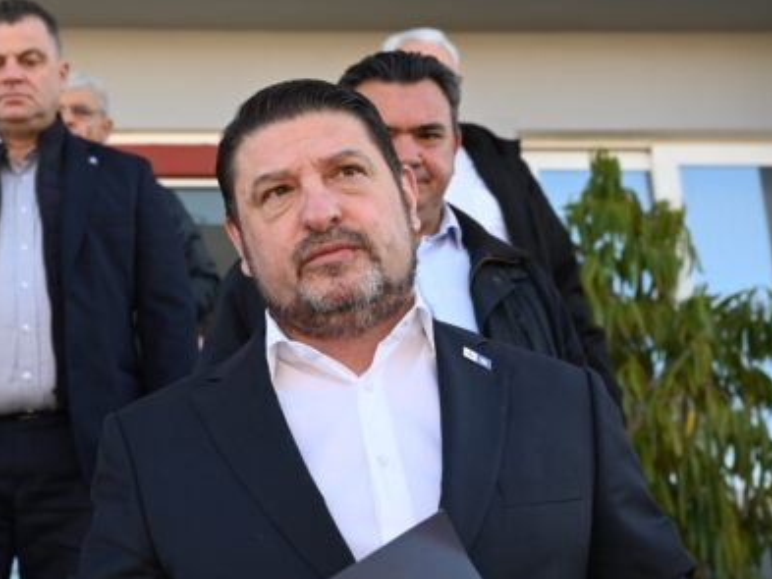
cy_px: 199
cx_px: 24
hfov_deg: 23.0
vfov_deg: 18.0
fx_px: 1829
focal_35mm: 82
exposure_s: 1/250
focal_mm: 39
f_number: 4
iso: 200
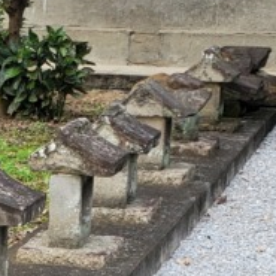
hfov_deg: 12.7
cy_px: 431
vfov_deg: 12.3
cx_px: -70
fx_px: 1209
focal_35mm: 134
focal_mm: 4.3
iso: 64
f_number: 2.4
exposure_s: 1/100
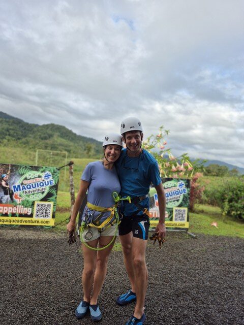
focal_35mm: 23
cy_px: 162
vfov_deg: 73.9
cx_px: 122
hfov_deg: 58.9
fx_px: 216
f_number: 1.8
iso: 25
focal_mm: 5.4
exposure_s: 1/610
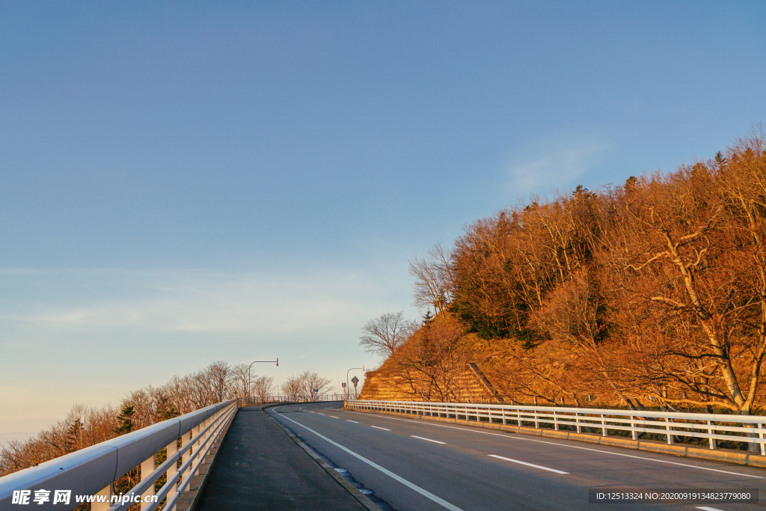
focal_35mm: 38
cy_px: 256
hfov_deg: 50.7
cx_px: 383
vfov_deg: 35.1
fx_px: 809
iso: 160
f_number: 8
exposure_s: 1/160
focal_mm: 38
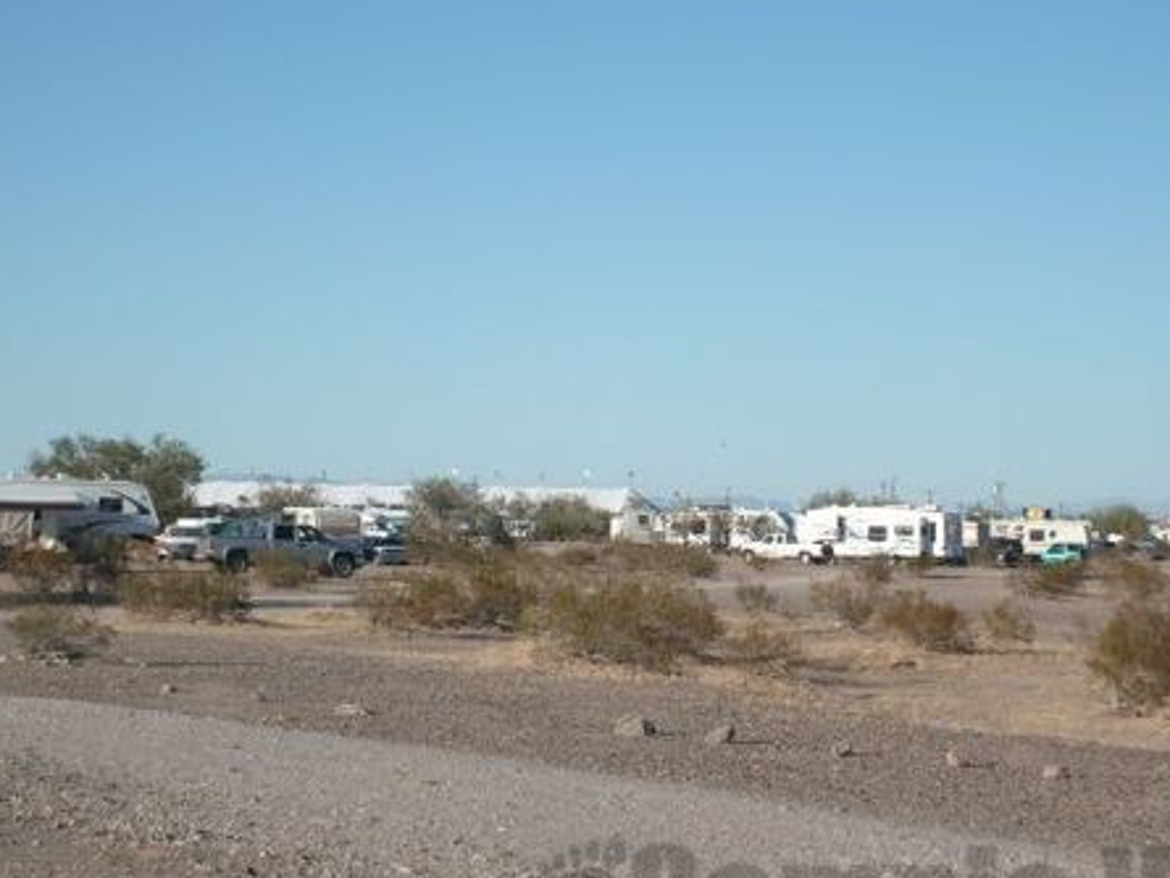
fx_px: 3279
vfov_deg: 15.3
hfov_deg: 20.2
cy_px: 444
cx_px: 627
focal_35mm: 97
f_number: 10.6
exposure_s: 1/180
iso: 80
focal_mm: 13.7
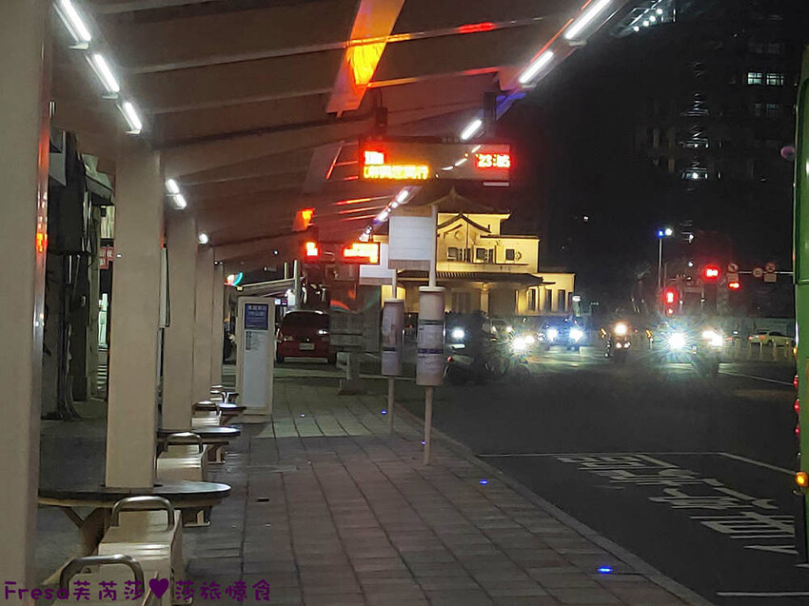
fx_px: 537
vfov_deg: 58.9
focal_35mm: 23
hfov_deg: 73.9
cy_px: 303
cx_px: 404
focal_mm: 3.97
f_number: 1.7
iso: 351
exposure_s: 1/60
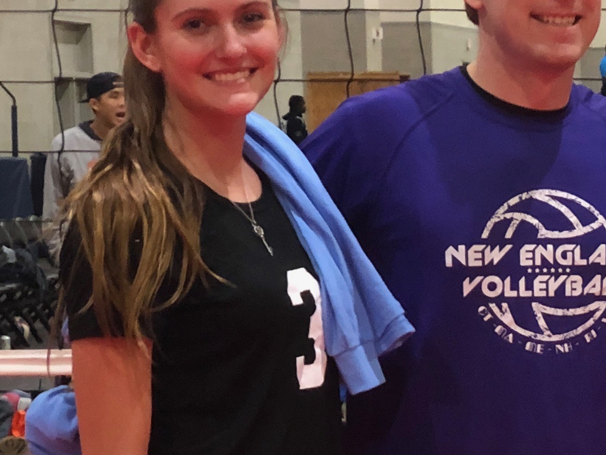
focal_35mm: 195
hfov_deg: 9.8
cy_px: 500
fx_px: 3413
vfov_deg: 7.6
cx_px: 970
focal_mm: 6
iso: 100
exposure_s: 1/30
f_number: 2.4
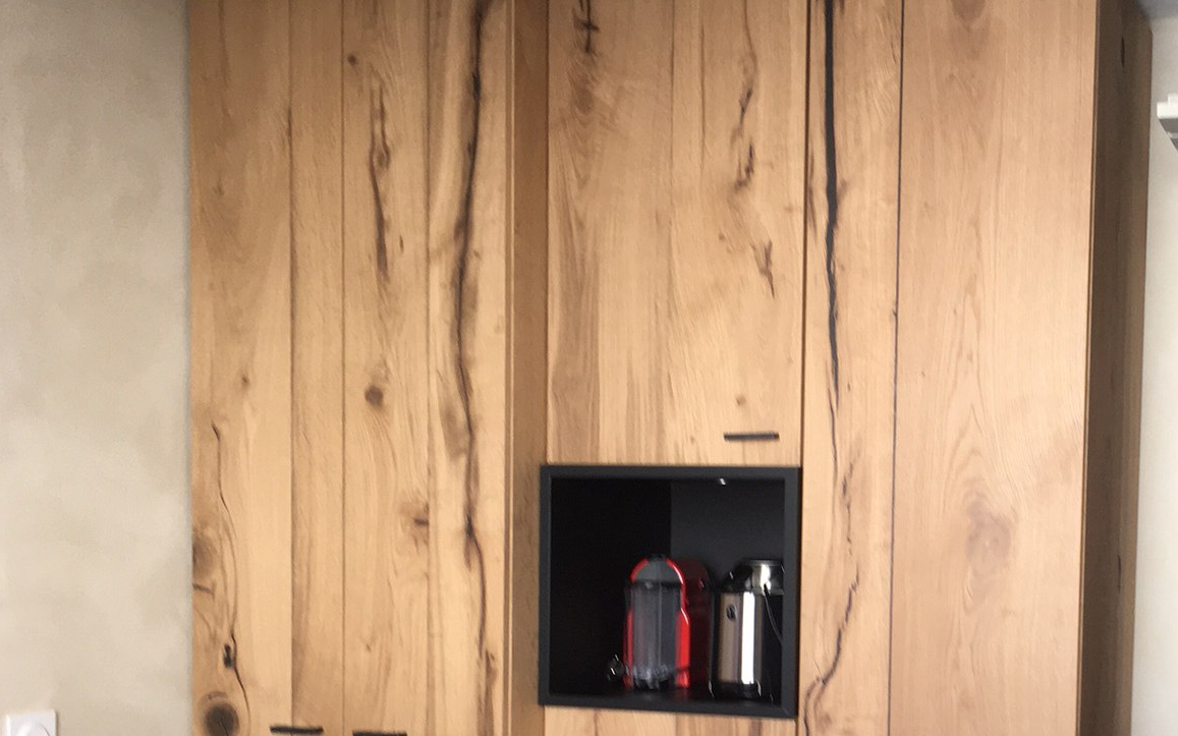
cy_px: 627
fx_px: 1637
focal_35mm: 51
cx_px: 927
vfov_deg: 24.8
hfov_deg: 38.2
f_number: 2.2
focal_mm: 4.15
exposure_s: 1/100
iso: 40
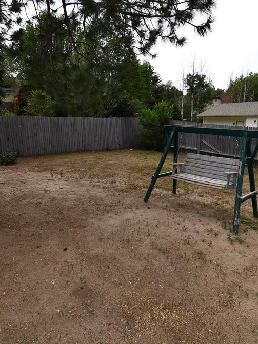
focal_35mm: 22
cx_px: 136
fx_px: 219
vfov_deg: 76.4
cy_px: 172
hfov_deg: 61.0
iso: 100
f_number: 7.1
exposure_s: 1/200
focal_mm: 10
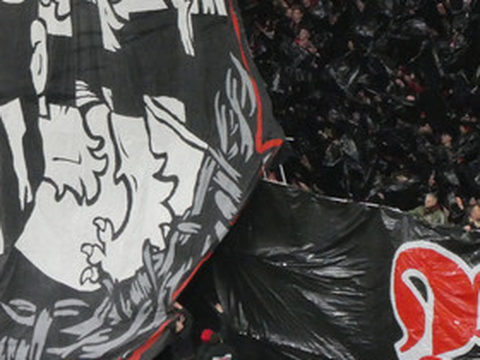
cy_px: 55
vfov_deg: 4.1
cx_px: 46
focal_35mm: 366
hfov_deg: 5.4
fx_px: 5075
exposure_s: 1/80
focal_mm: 28.7
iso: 800
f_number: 5.5
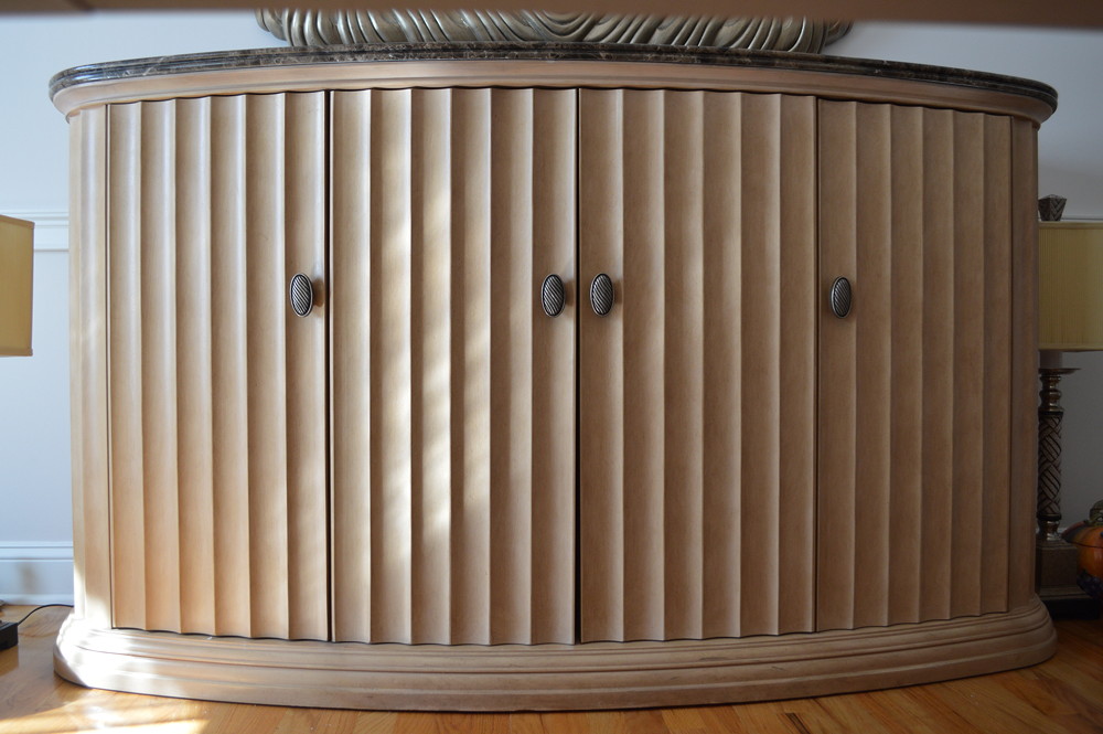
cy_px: 367
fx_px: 918
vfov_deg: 43.5
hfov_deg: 62.0
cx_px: 552
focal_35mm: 30
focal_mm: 20
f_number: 4.5
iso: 400
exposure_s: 1/80
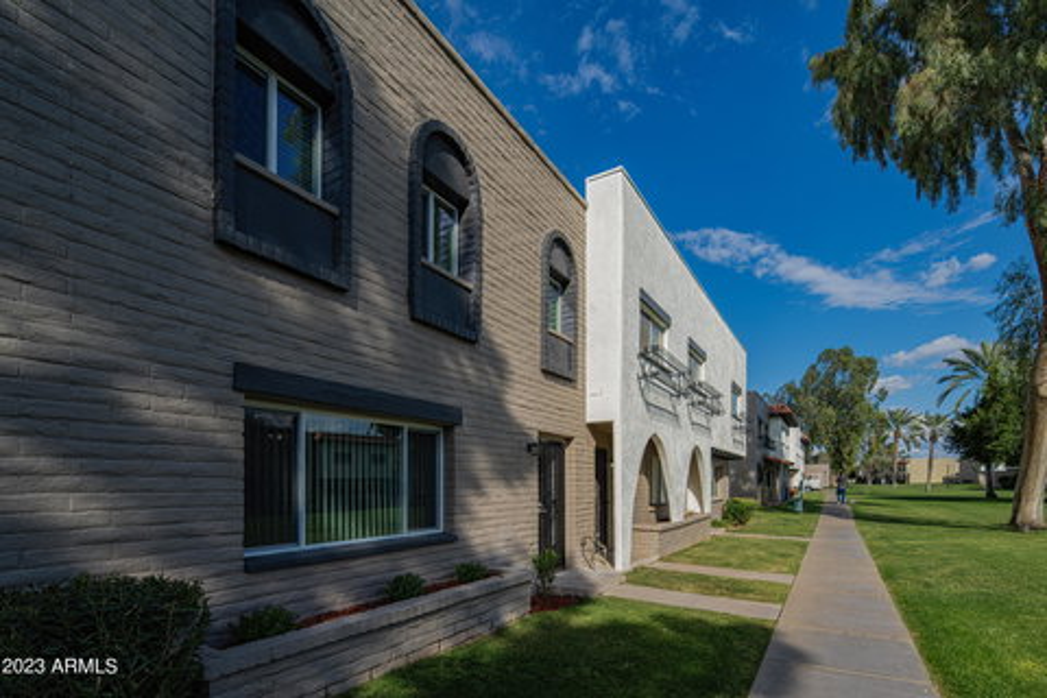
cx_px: 524
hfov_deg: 93.3
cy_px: 349
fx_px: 494
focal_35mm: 17
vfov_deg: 70.4
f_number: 9
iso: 250
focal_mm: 17
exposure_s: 1/400
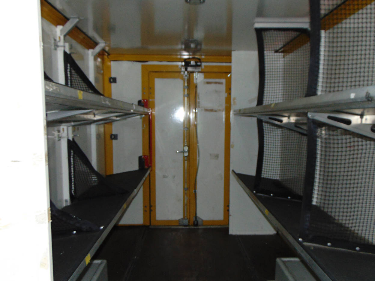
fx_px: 347
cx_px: 202
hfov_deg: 56.7
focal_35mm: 32
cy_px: 167
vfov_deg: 44.0
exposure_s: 1/30
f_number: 3
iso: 200
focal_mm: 4.5
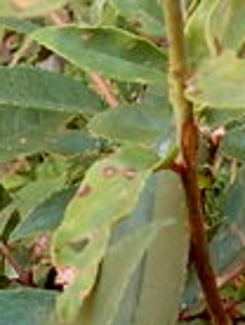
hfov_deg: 8.4
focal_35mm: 177
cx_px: 194
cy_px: 42
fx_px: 1665
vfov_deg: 11.1
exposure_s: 1/100
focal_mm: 4.5
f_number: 2
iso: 200
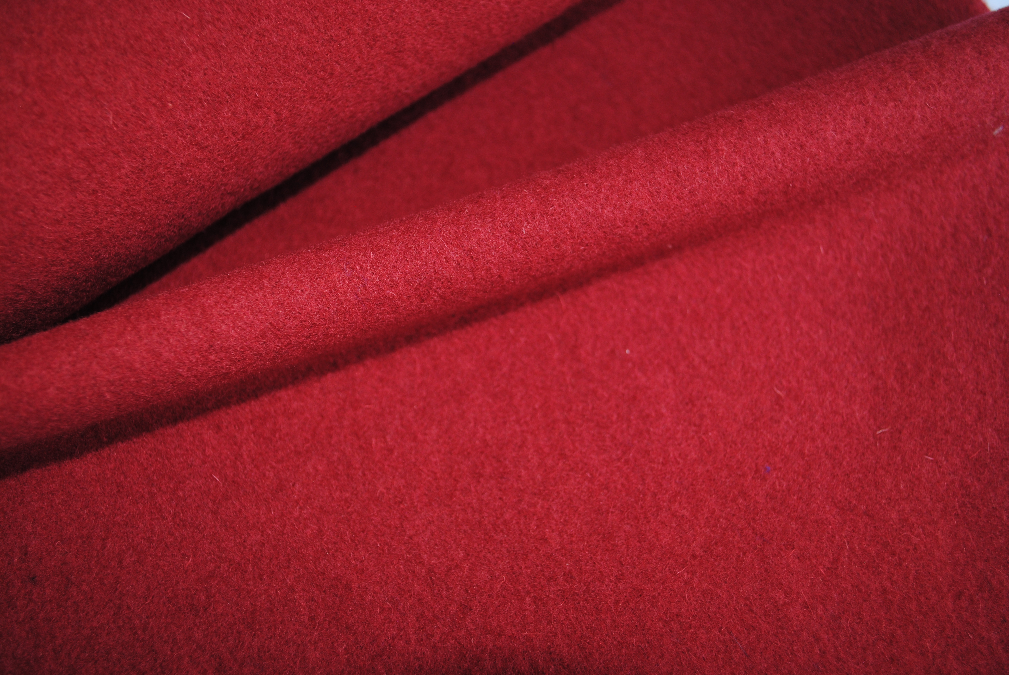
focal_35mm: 36
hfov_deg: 53.1
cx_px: 504
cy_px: 338
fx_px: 1010
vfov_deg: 37.0
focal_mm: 24
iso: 200
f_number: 4
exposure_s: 1/60
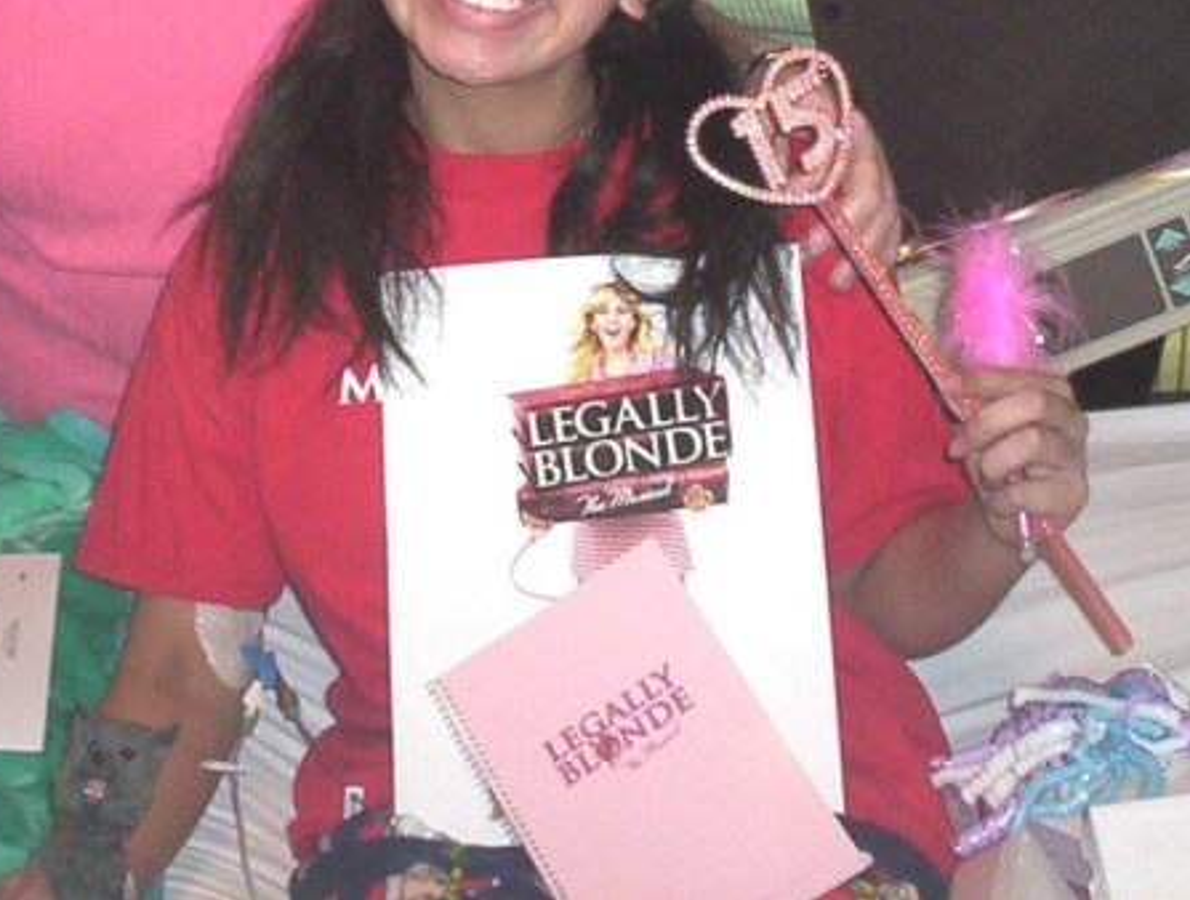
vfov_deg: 16.5
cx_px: 642
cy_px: -126
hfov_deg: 22.4
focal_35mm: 87
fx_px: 3000
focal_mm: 4.99
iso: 140
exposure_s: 1/60
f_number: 4.5
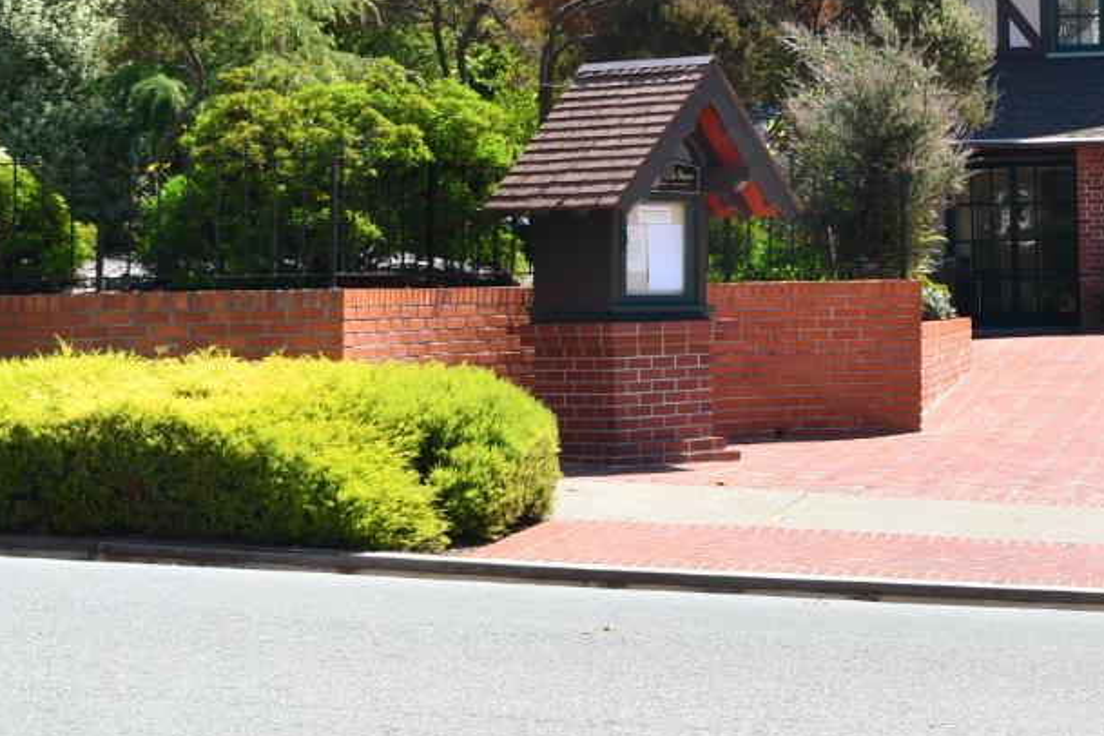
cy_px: 14
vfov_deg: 14.1
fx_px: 2944
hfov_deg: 20.3
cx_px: 1198
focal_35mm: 96
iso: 100
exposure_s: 1/30
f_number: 11
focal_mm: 26
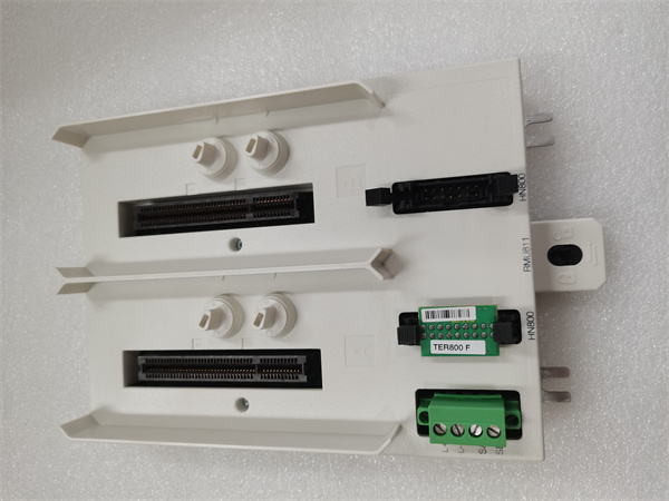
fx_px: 502
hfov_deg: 67.3
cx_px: 334
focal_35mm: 26
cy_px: 250
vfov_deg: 53.1
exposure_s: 1/100
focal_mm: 5.58
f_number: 1.8
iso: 160
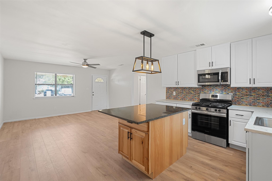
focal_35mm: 16
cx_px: 136
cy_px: 90
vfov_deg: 73.7
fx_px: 121
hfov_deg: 96.7
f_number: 8
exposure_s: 1/3
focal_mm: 16
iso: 800
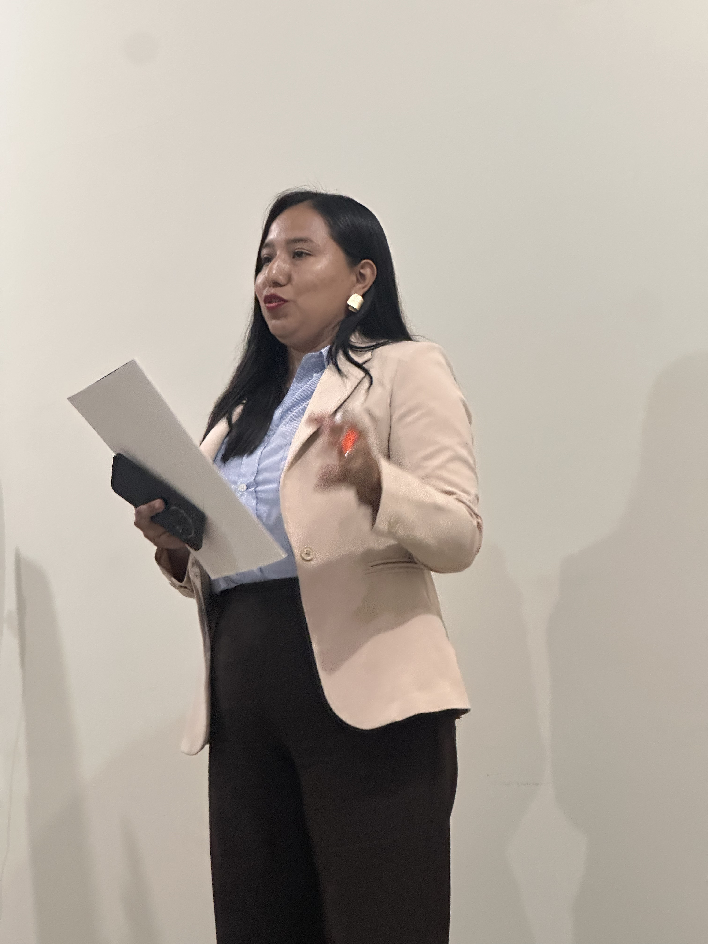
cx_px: 354
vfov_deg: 25.3
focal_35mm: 77
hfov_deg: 19.1
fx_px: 2100
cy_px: 472
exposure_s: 1/41
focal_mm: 9
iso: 640
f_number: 2.8
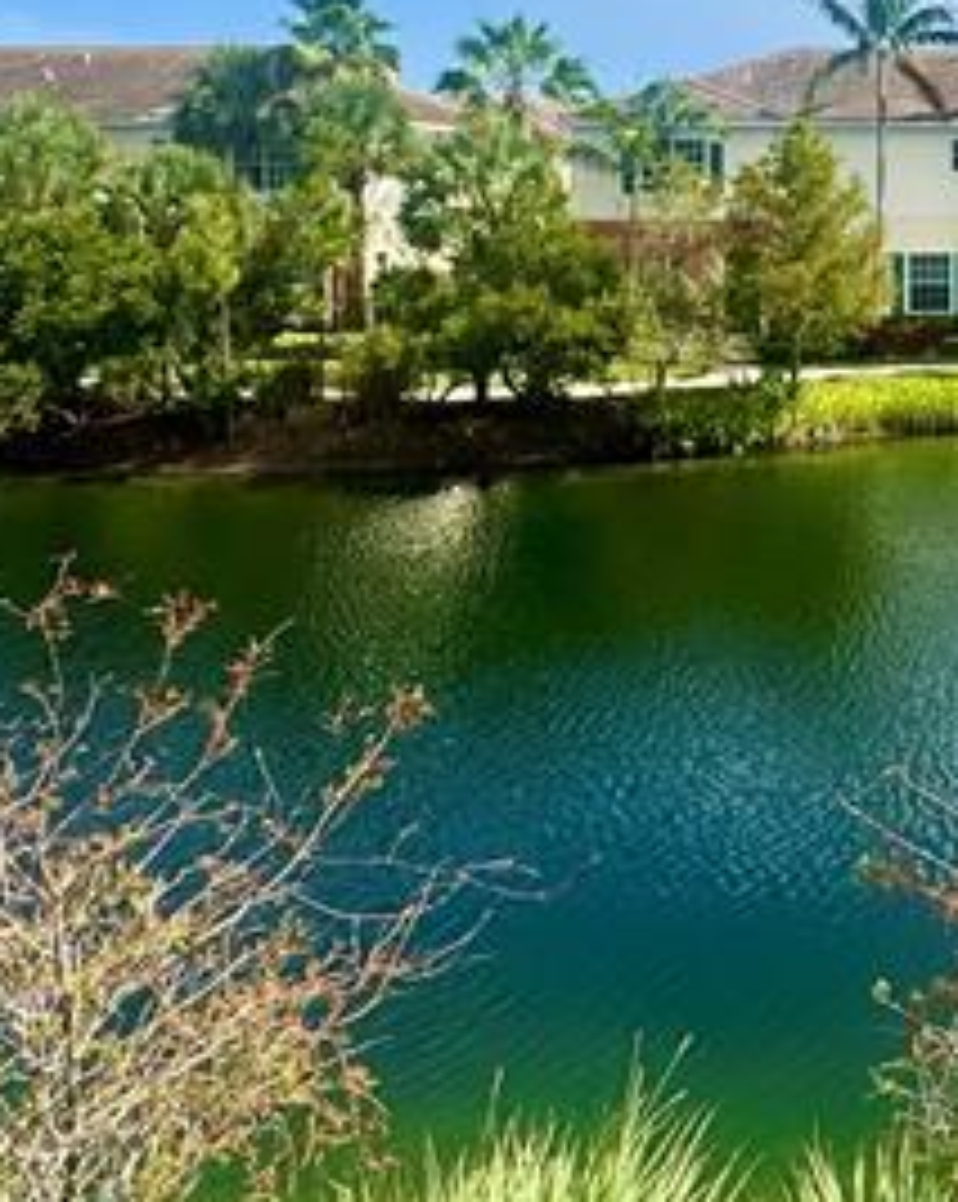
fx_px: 1456
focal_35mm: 41
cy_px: 216
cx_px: 1048
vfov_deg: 42.5
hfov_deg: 32.2
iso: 50
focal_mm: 2.22
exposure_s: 1/2208
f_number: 2.2
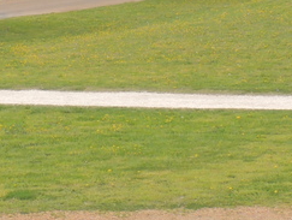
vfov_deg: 8.1
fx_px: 1554
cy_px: 43
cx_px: 87
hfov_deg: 10.7
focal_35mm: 184
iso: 100
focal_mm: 6.2
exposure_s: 1/640
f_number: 3.3
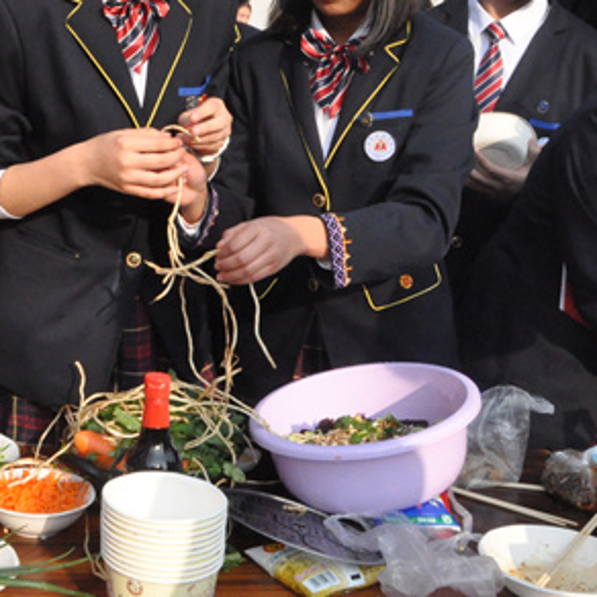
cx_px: 59
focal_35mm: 55
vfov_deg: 30.9
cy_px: 213
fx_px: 1073
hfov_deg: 29.8
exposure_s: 1/800
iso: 3200
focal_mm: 18
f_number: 14
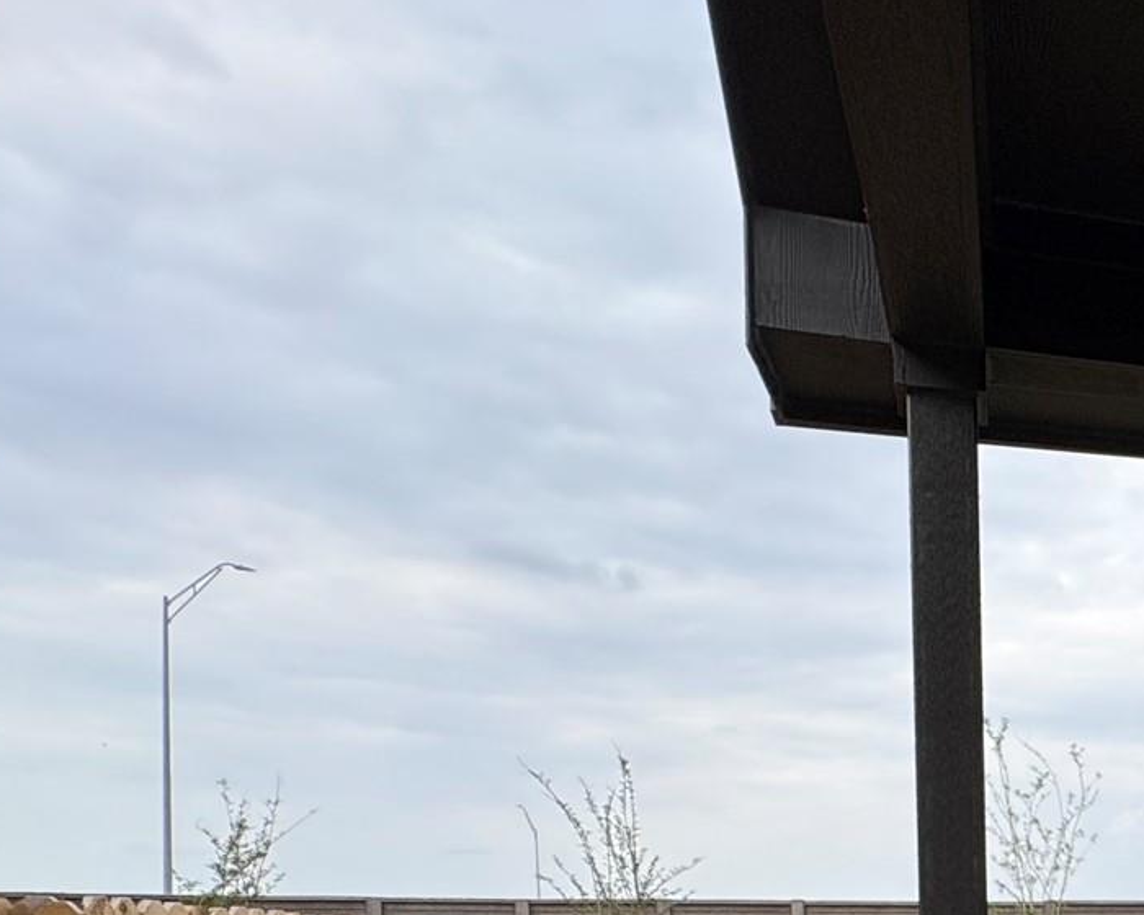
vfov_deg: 32.7
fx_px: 1354
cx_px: 1417
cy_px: 1011
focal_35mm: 40
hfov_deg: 34.9
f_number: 2.2
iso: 40
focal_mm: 2.22
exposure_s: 1/899
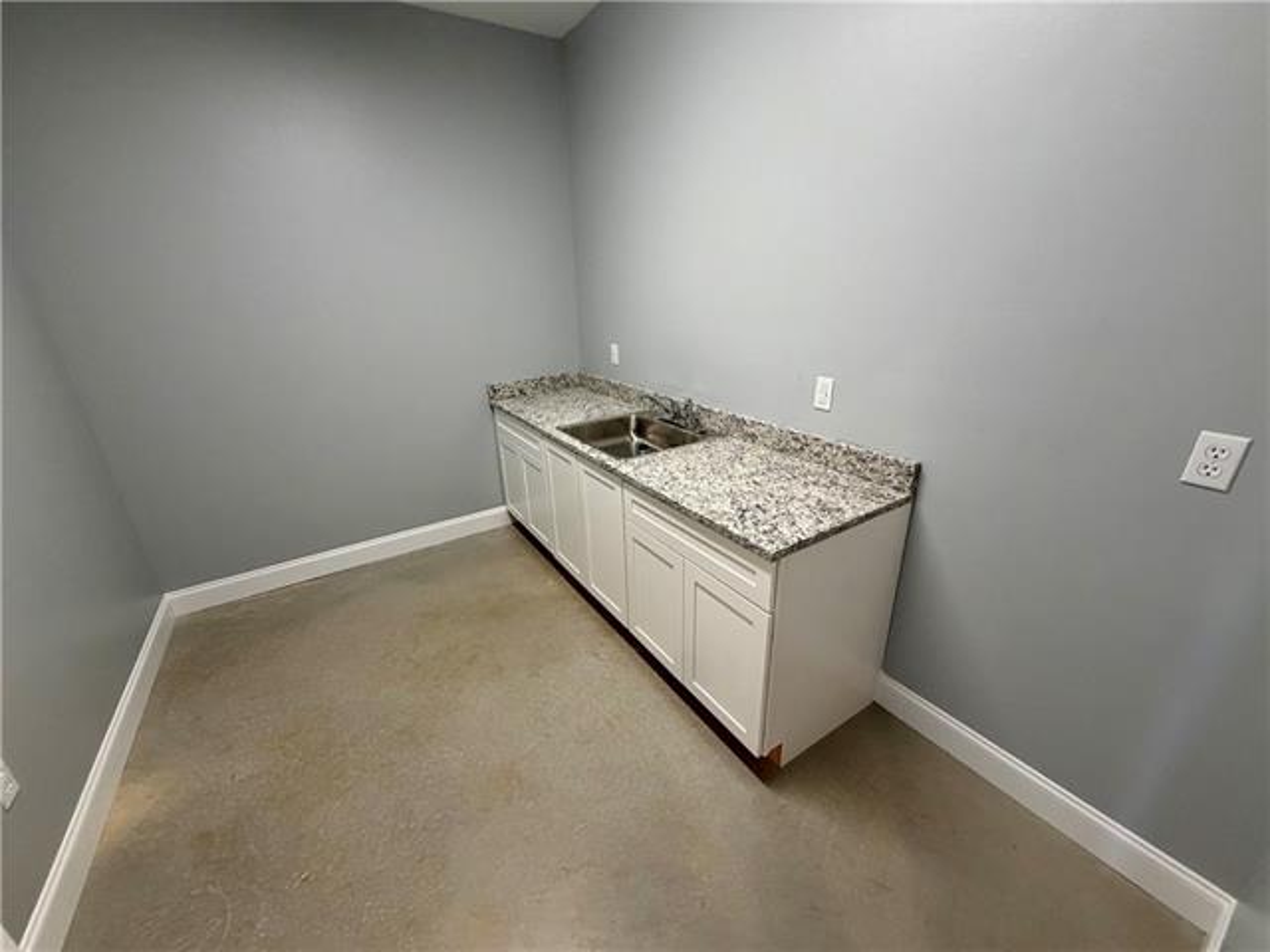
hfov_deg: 102.1
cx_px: 635
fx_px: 514
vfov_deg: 85.7
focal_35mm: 14
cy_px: 476
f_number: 2.2
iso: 250
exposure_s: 1/120
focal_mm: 2.22
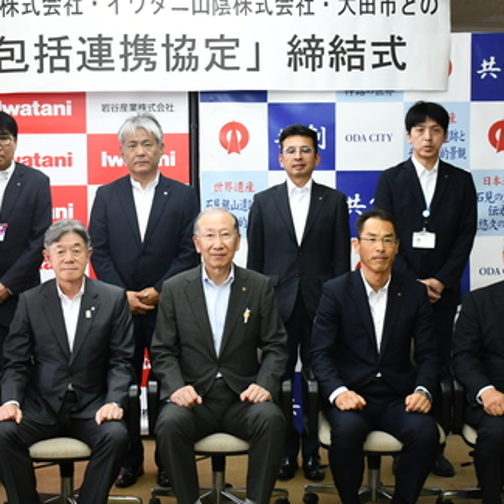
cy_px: 239
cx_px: 232
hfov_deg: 27.3
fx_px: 1038
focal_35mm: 63
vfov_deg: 27.3
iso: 800
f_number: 3.5
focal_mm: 22
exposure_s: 1/125
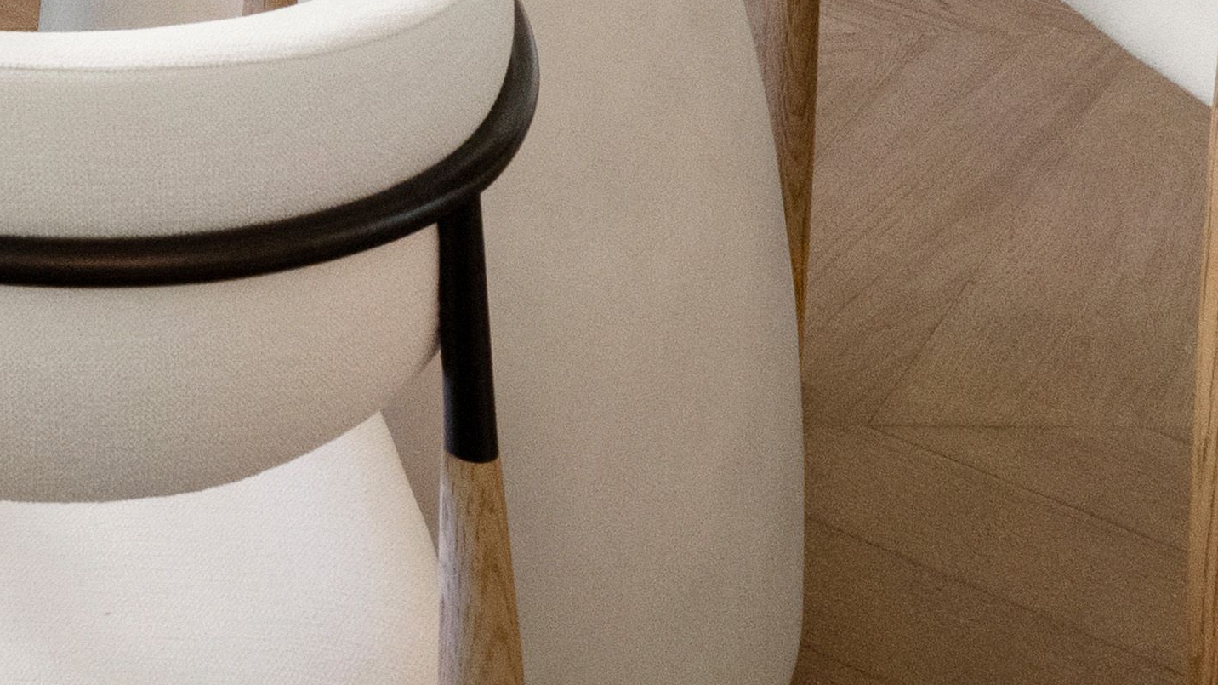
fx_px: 3068
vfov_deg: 9.7
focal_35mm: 95
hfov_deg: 18.6
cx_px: -820
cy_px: -1380
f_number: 9
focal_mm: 15
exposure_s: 1/10
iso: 640
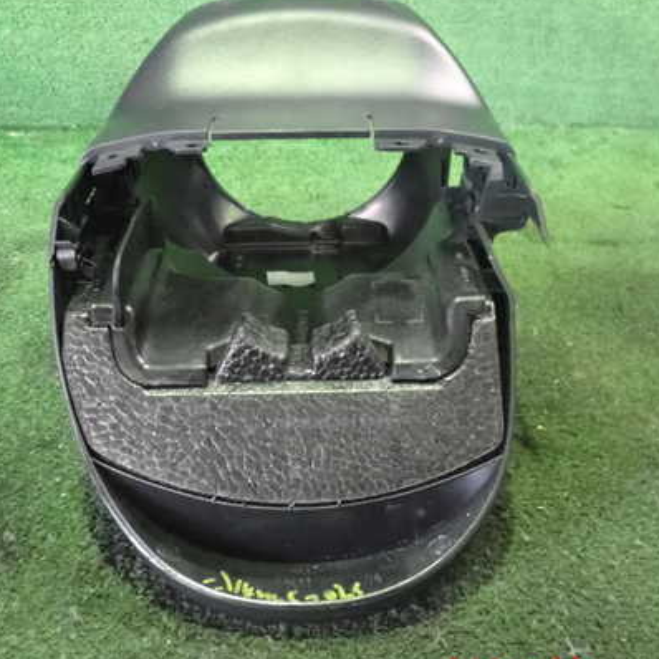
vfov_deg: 41.9
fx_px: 862
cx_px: 328
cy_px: 323
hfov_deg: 41.9
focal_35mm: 40
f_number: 2.3
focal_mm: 5.4
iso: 4000
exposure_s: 1/160
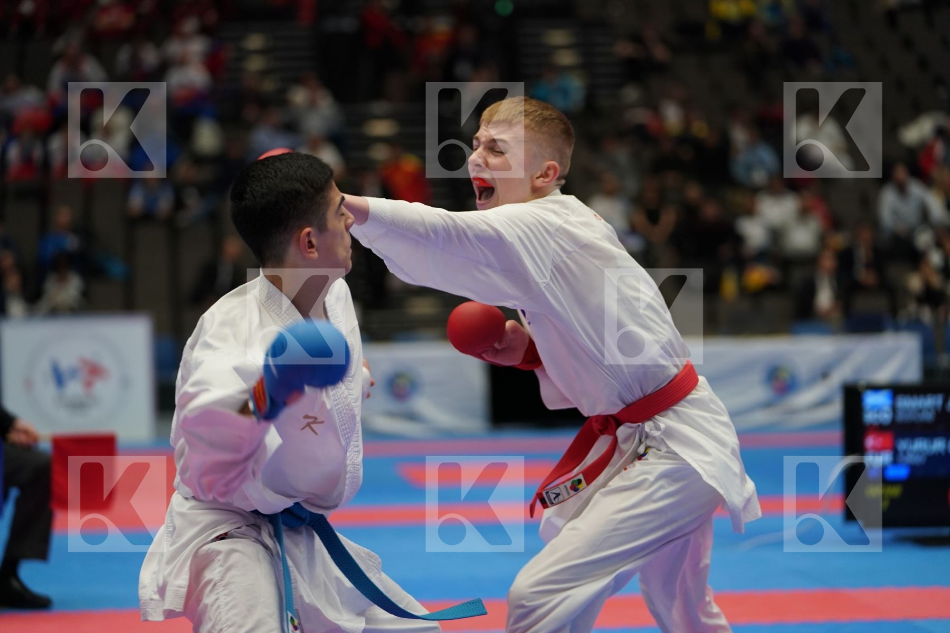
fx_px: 2929
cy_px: 316
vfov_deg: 12.3
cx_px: 475
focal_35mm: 111
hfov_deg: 18.4
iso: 1600
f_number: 2.8
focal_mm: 111
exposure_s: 1/800
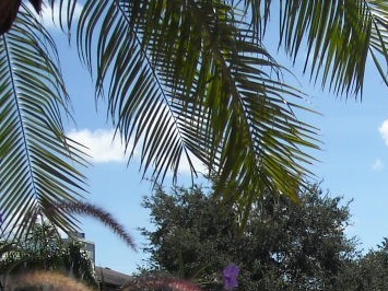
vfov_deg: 14.3
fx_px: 1132
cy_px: 329
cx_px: 392
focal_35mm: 101
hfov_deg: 18.9
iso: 64
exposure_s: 1/369
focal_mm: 5.7
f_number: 5.6
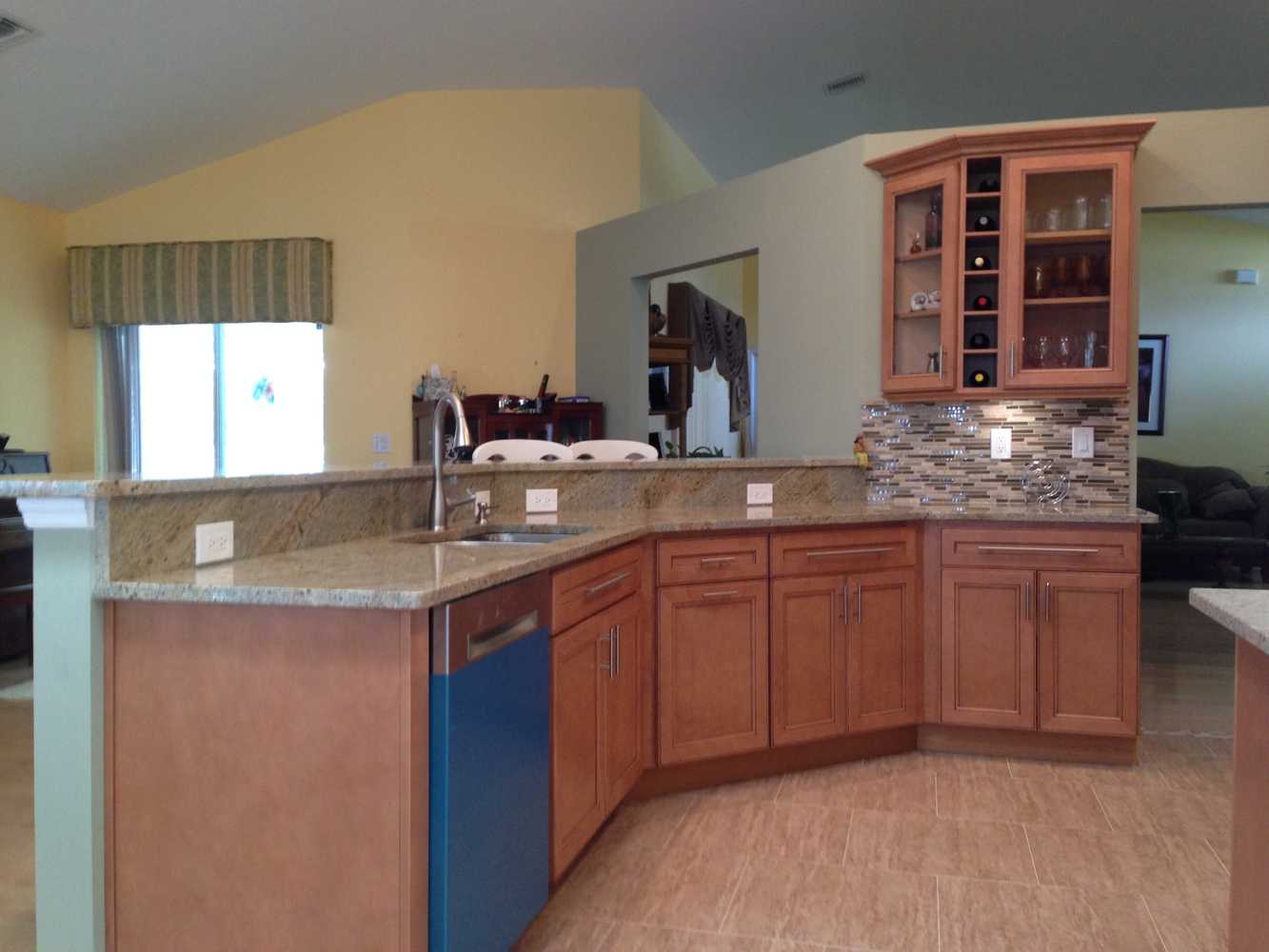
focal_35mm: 33
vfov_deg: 43.0
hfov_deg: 55.3
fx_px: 1210
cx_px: 634
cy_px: 476
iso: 160
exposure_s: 1/20
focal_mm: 4.12
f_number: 2.4
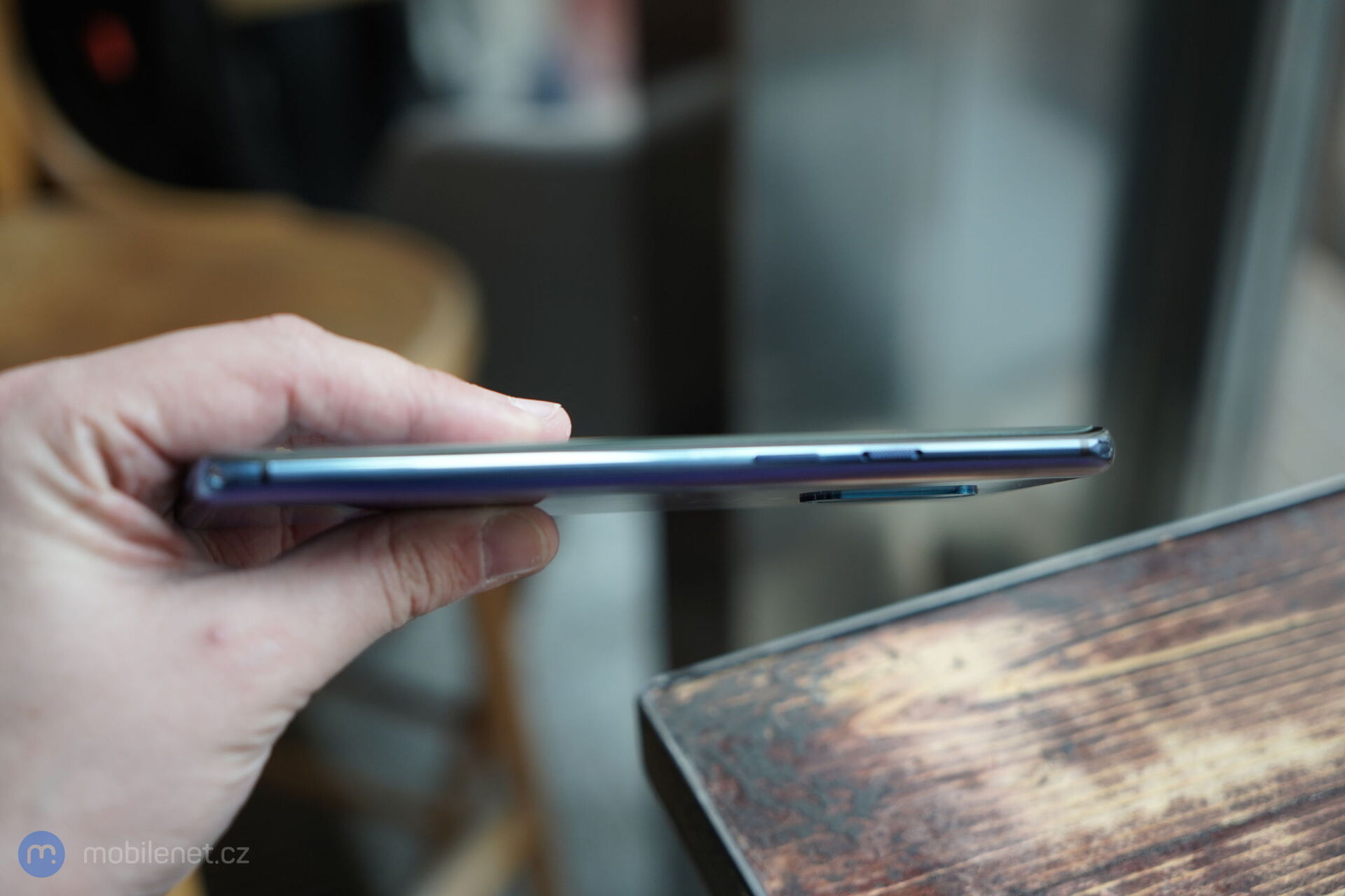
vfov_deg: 25.5
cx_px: 672
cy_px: 448
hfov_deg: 37.5
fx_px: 1980
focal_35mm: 53
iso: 1000
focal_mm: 53
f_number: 4
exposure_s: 1/200
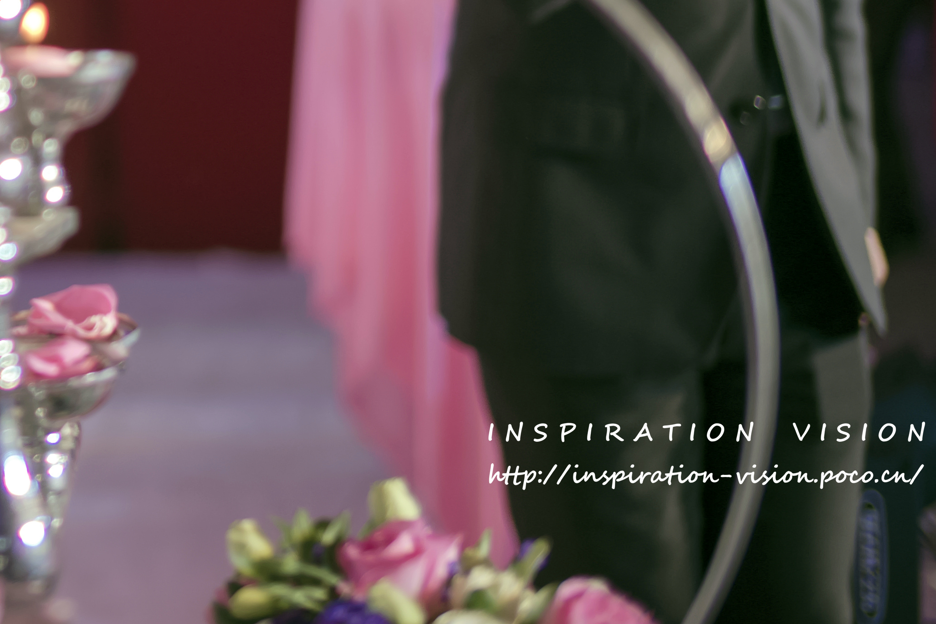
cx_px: -318
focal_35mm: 146
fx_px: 3796
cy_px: -238
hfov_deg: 13.5
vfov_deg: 9.2
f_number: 1.4
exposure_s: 1/320
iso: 100
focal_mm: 50
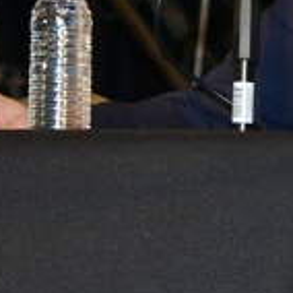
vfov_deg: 3.2
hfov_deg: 3.2
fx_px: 5305
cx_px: -72
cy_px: 25
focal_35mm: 554
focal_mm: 78
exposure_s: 1/80
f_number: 5.6
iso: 800
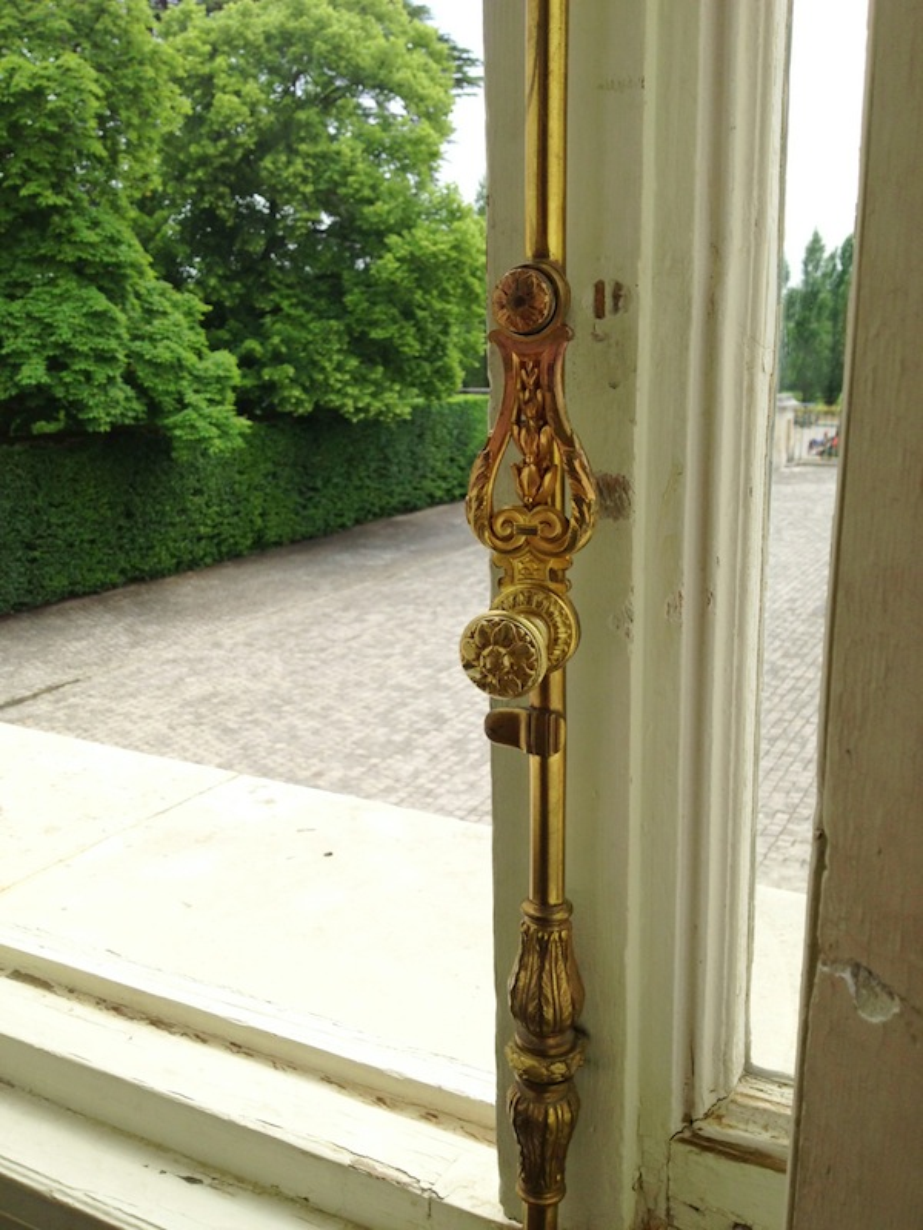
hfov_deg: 40.7
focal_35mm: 35
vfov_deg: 52.6
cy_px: 615
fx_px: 1244
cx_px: 462
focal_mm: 4.28
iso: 50
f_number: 2.4
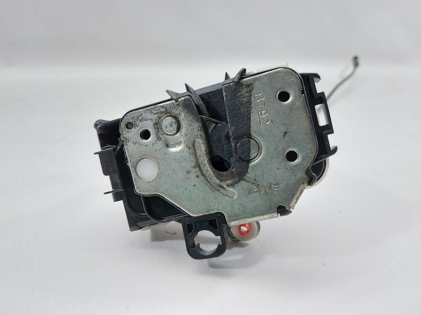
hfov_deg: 71.6
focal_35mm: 24
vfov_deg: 56.8
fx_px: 292
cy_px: 158
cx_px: 210
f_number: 1.8
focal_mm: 5.23
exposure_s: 1/50
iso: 100
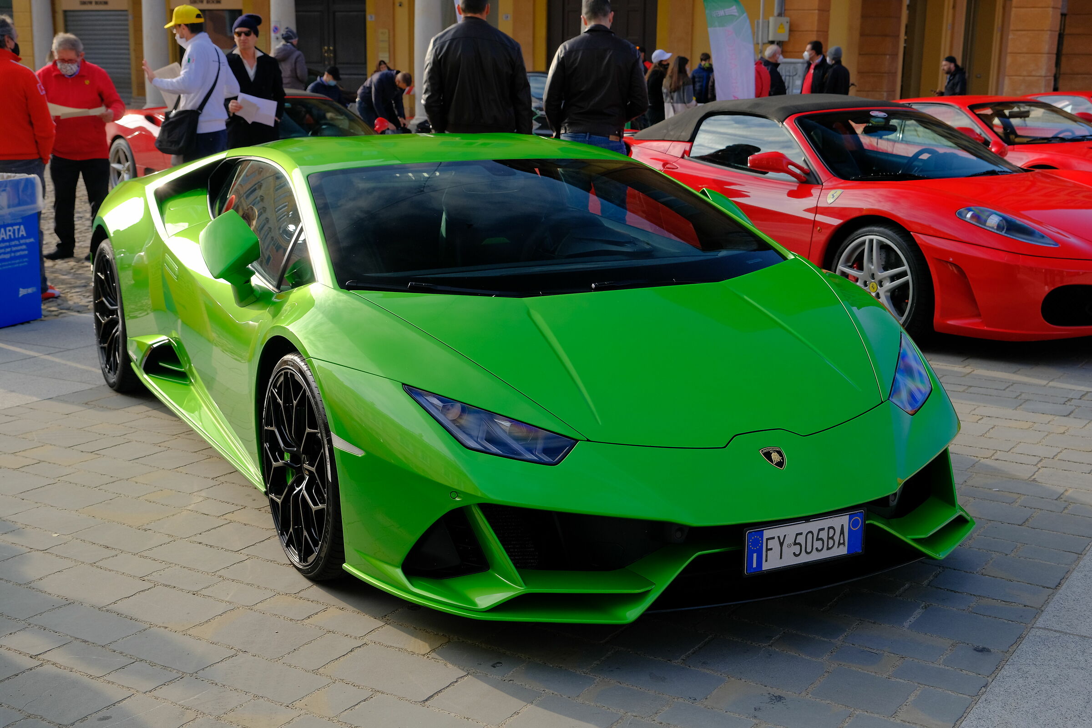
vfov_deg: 32.6
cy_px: 364
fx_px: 1244
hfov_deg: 47.4
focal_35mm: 41
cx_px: 546
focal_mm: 27.5
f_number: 5.6
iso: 320
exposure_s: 1/240
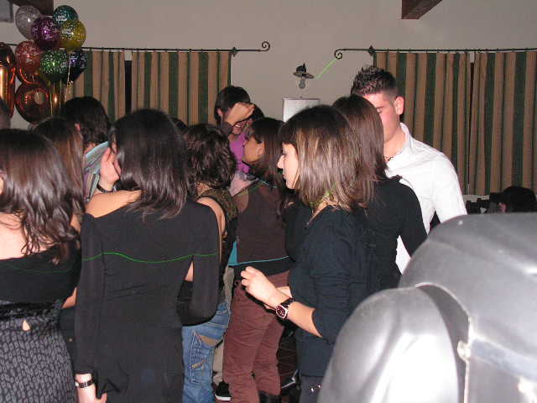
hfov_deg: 34.9
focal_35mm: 55
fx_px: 853
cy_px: 202
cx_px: 268
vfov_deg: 26.6
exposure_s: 1/60
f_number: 3.2
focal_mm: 9.2
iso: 200
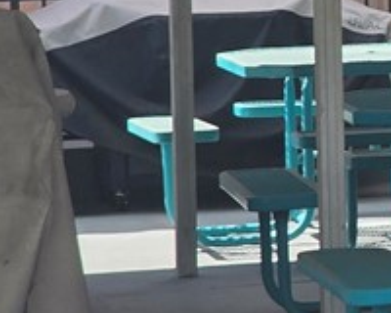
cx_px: 913
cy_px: -43
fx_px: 3981
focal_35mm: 344
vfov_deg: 4.5
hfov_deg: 5.4
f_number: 2.4
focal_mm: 7.9
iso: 50
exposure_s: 1/1157
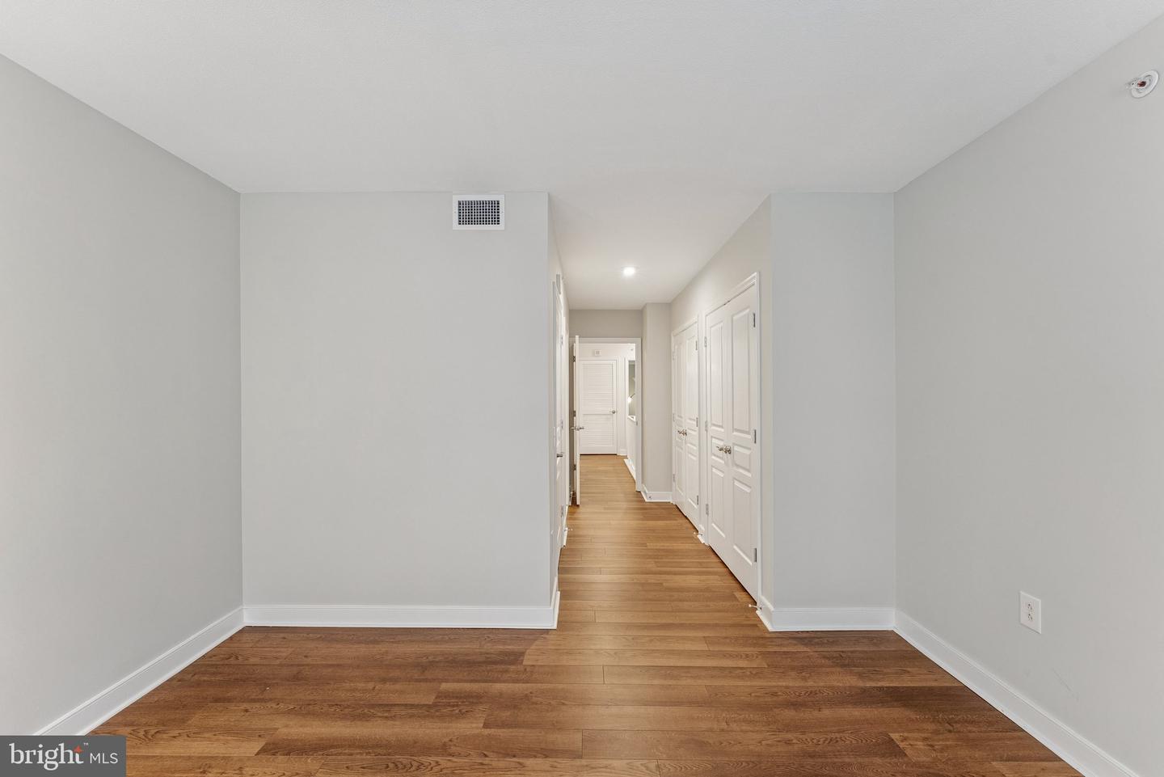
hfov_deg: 104.2
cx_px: 582
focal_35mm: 14
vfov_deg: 81.2
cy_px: 388
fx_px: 453
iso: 250
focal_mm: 14
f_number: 9
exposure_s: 1/2
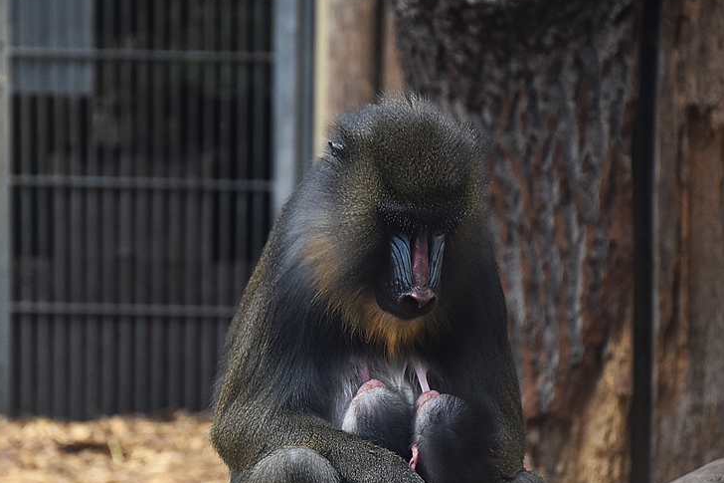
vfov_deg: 6.2
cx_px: 233
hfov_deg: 9.3
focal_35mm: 222
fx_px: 4457
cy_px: 326
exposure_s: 1/250
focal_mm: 105
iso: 720
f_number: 5.6
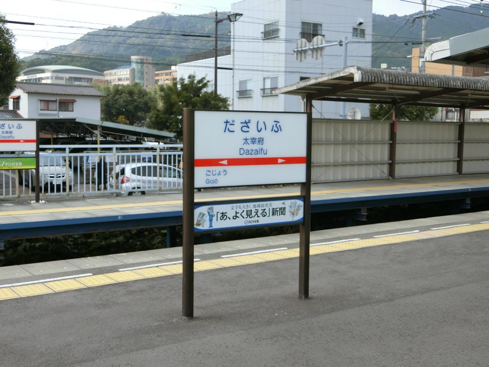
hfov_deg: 42.9
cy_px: 184
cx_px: 244
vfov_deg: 32.9
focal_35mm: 44
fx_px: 622
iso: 80
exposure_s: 1/250
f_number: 3.5
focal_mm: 9.5
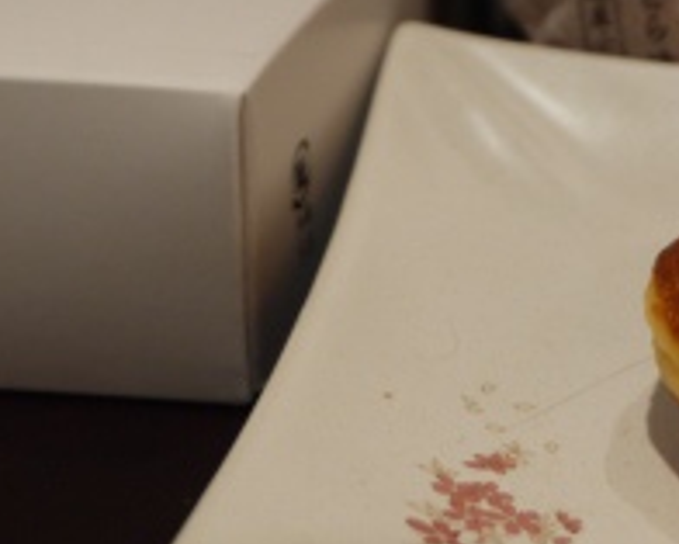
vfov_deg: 13.1
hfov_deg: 16.2
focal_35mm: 116
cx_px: 679
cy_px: -10
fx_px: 2332
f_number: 5
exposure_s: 1/60
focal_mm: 26
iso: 500
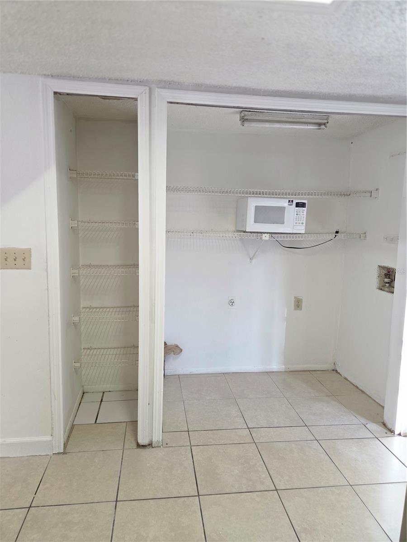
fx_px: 361
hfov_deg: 58.9
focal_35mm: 23
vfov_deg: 73.9
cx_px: 204
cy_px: 271
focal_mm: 5.4
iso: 125
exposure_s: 1/120
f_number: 1.8
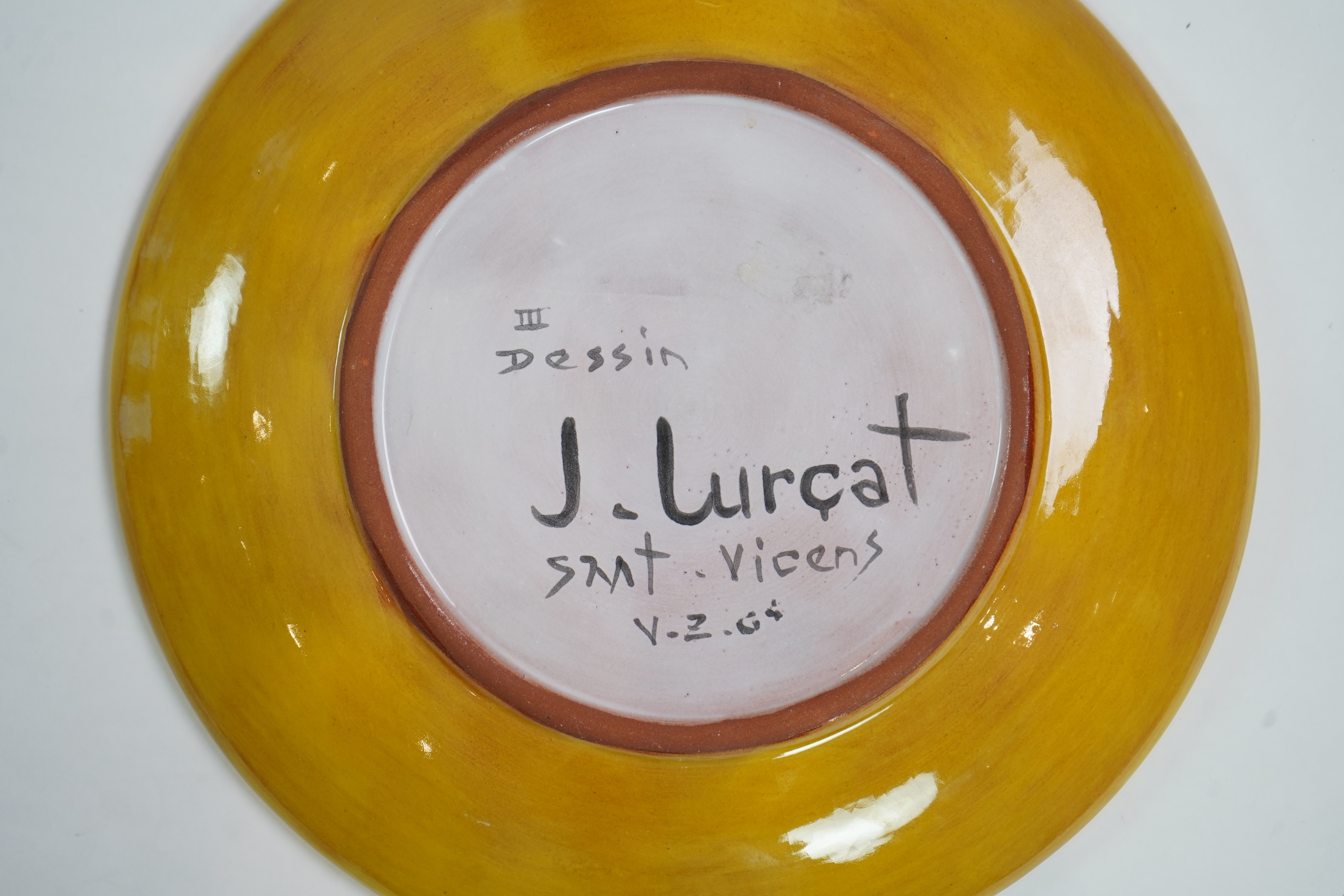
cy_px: 448
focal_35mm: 70
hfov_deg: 28.8
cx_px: 672
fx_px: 2613
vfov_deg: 19.5
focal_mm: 70
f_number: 5.6
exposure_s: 1/60
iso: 500
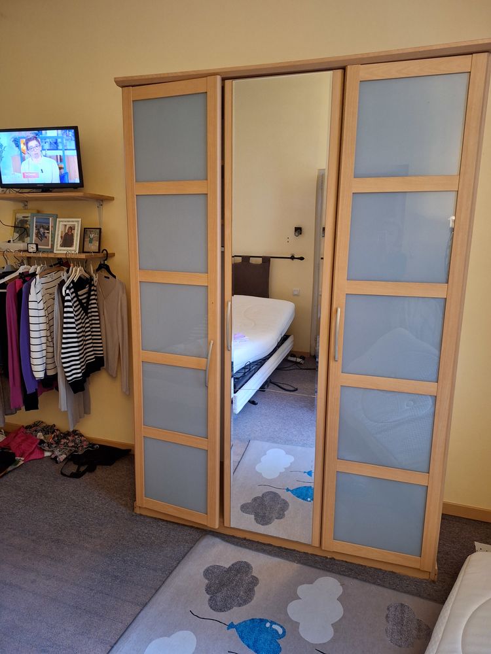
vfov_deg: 73.9
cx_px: 246
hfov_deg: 58.9
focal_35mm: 23
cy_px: 327
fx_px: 435
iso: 320
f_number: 1.8
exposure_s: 1/25
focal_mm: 5.54
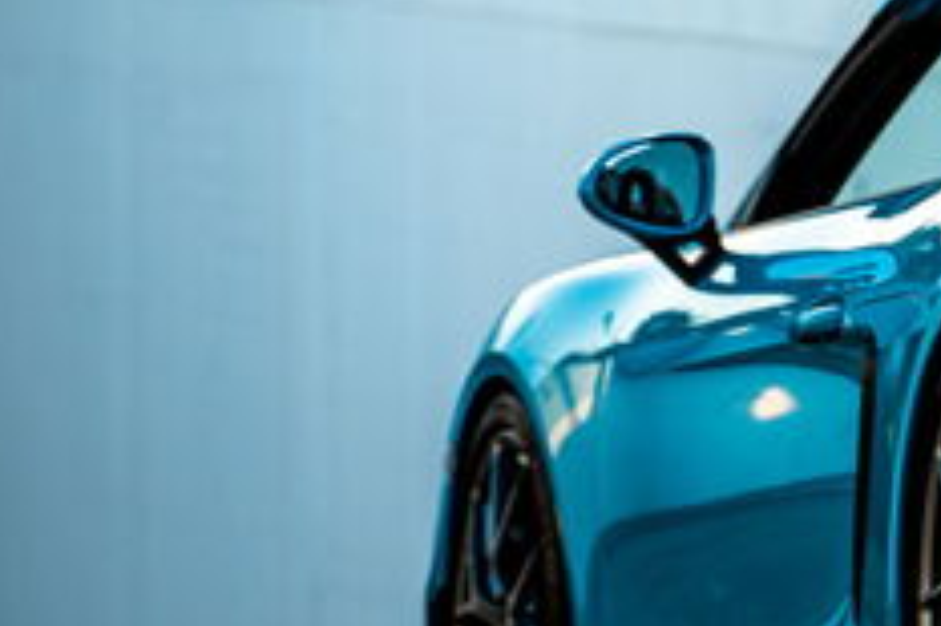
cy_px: 473
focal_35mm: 517
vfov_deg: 2.7
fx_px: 13504
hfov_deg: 4.0
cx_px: 1264
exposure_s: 1/160
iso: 250
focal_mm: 157
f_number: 4
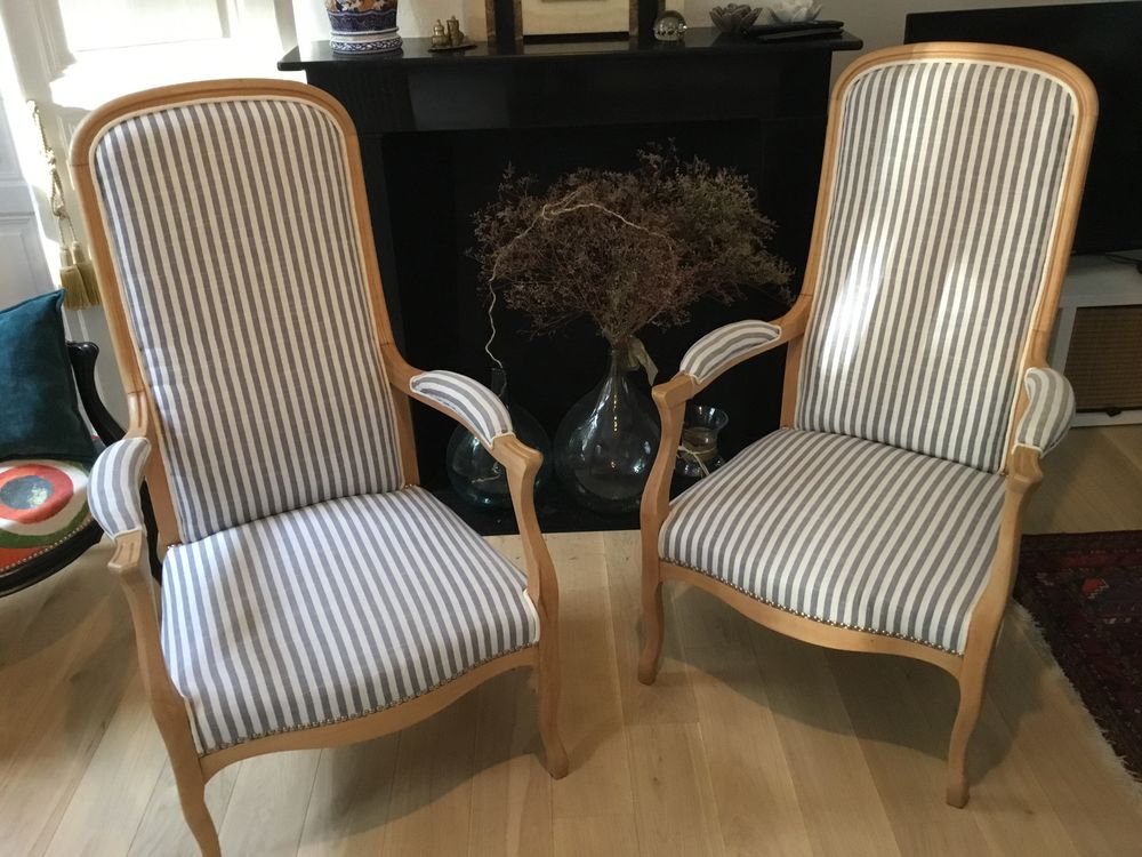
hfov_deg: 58.4
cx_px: 571
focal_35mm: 31
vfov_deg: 45.4
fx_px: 1023
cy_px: 428
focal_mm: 3.3
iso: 250
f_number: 2.4
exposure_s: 1/33
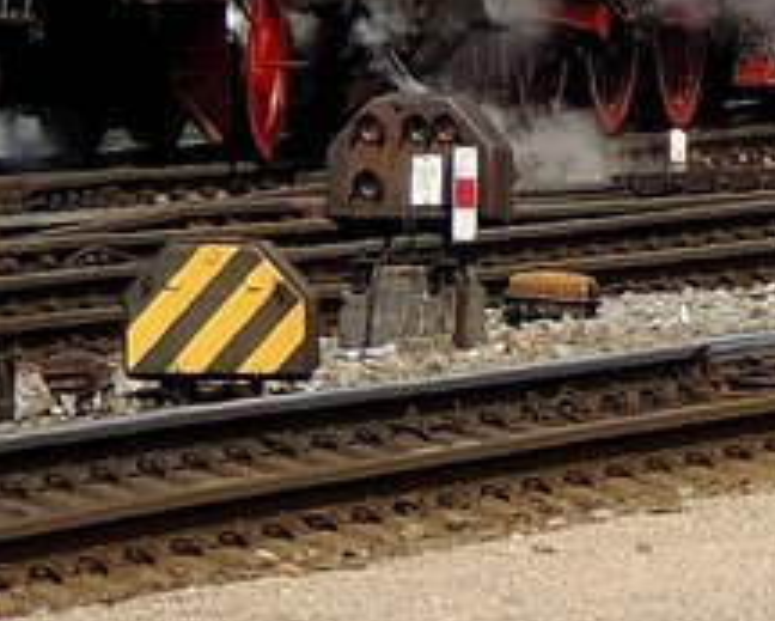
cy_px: -923
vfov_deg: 1.7
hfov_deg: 2.1
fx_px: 21157
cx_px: 1514
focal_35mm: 922
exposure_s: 1/400
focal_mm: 30.3
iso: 100
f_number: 4.5
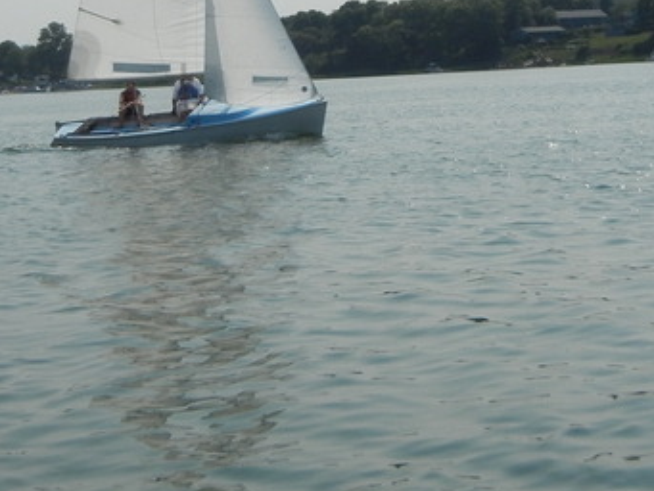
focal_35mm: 90
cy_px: 86
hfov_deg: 21.8
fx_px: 1701
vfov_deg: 16.3
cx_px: 305
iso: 160
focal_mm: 5.4
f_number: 7
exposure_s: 1/998
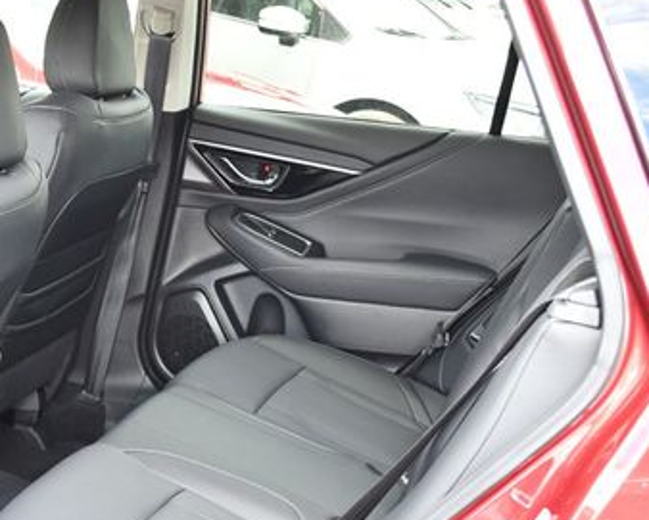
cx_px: 92
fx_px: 1230
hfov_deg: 28.6
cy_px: 390
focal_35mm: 64
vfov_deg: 23.6
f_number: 3.5
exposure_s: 1/160
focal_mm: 18
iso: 800
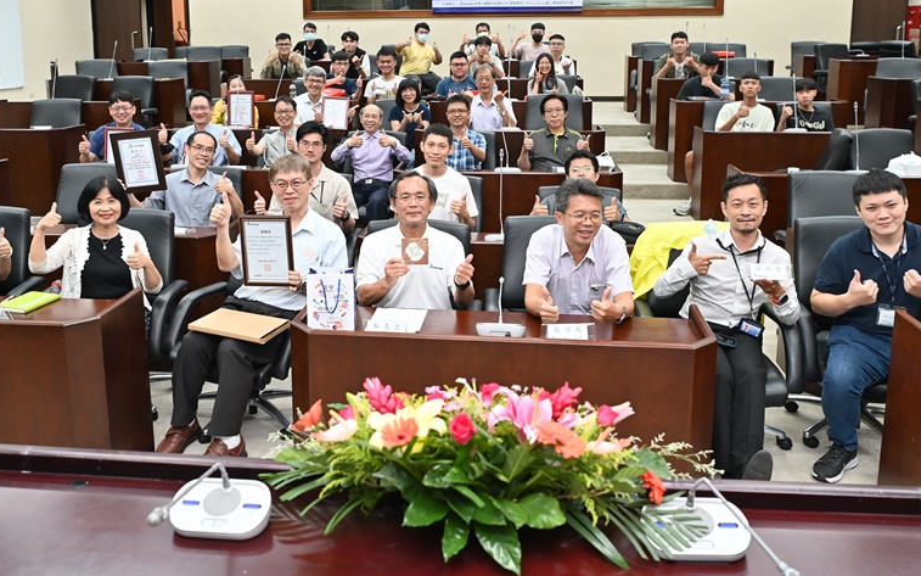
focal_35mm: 35
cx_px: 420
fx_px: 878
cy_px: 175
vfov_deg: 35.8
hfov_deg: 55.2
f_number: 3.5
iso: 640
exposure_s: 1/100
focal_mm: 26
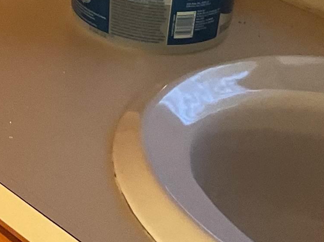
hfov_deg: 15.2
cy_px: -150
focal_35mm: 119
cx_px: -170
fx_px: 1113
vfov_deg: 11.8
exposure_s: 1/60
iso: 160
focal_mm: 3
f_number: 1.8
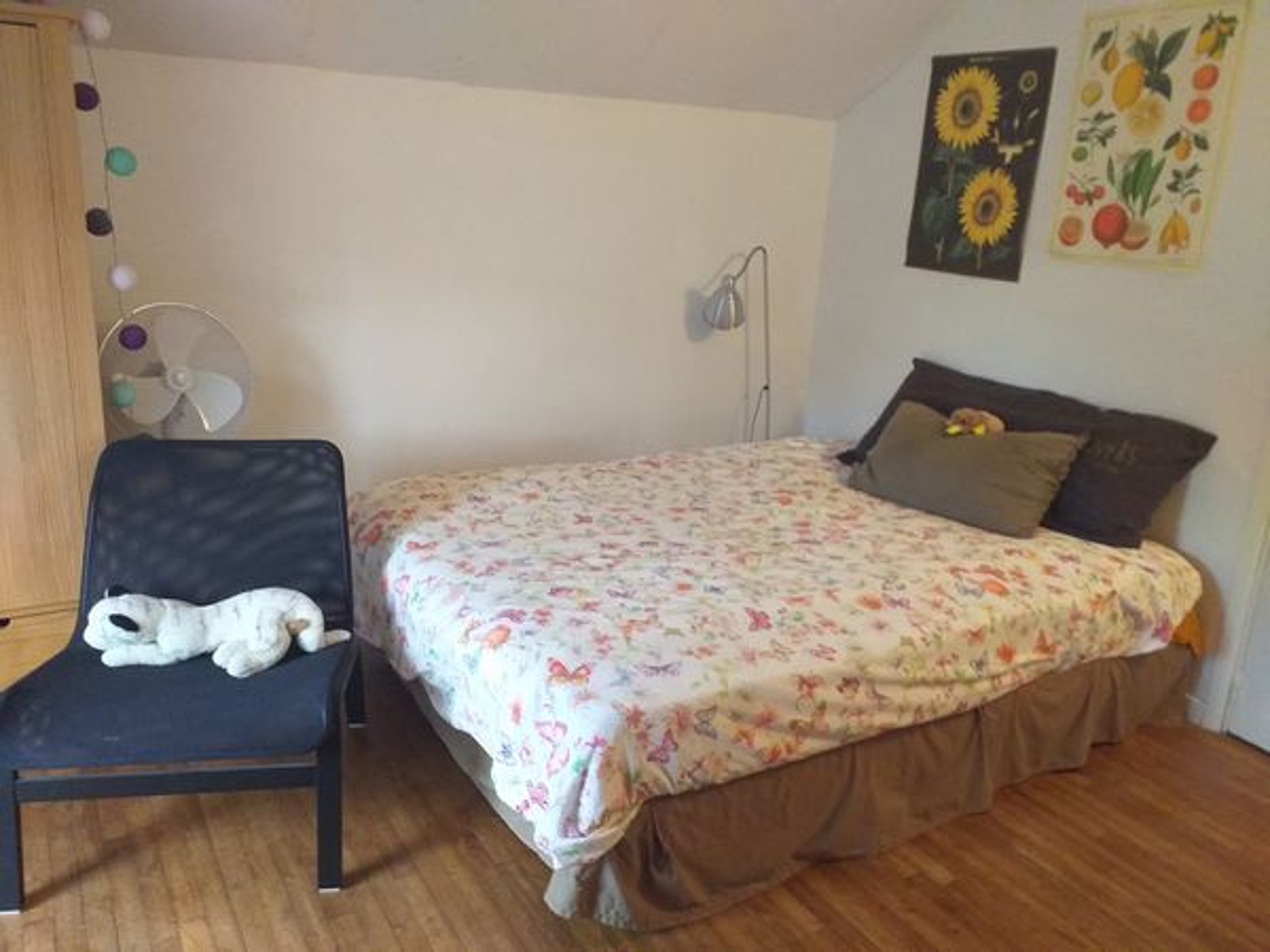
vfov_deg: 51.4
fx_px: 991
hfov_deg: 65.3
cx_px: 635
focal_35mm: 27
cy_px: 476
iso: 320
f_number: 1.9
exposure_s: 1/25
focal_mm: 3.6
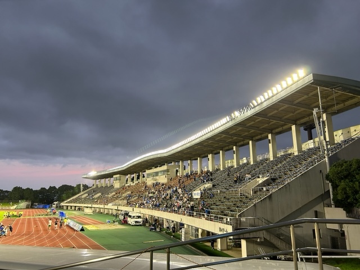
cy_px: 135
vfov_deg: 53.1
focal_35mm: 26
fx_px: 270
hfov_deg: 67.3
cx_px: 180
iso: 125
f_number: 1.5
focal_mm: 5.7
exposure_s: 1/72
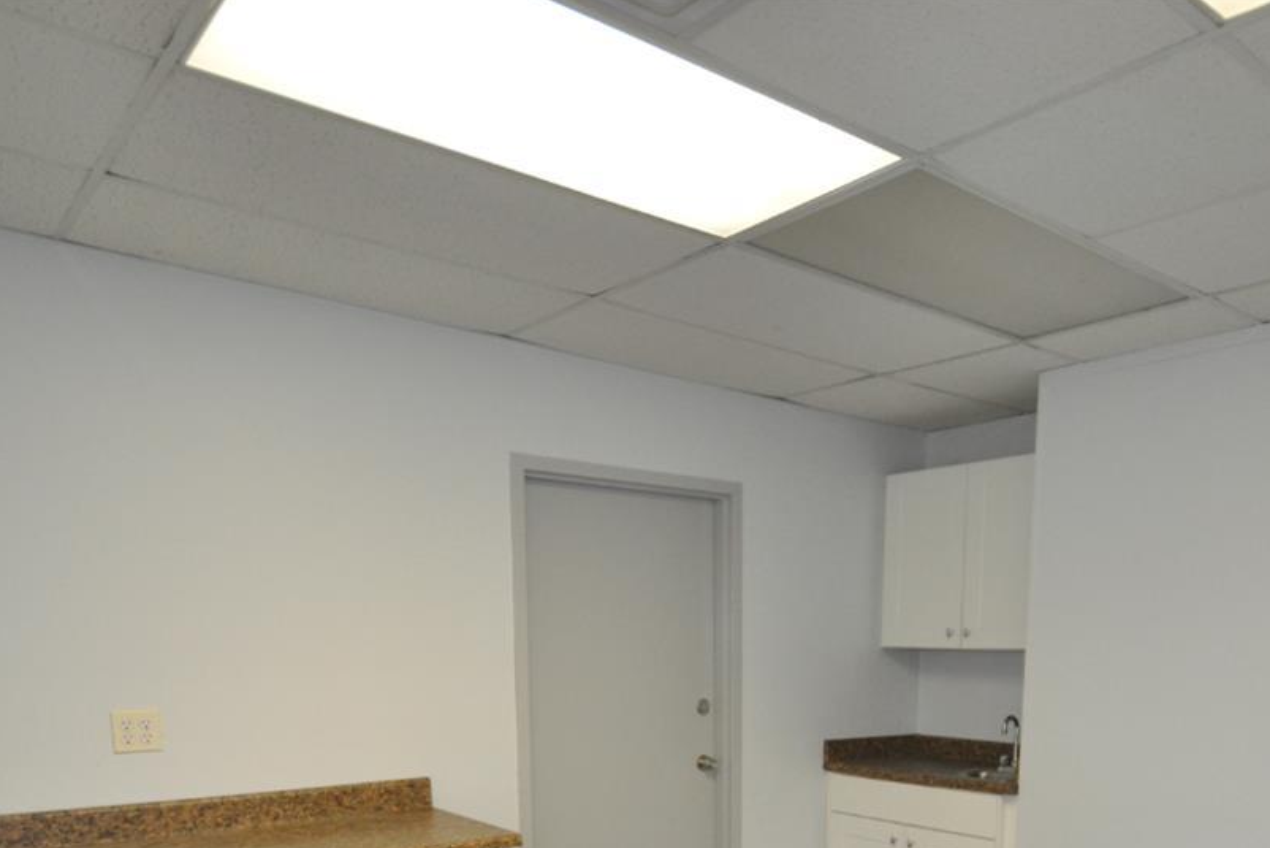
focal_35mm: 28
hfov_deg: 64.4
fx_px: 988
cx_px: 803
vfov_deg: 42.2
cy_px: 782
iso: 800
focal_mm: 10
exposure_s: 1/125
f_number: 3.5
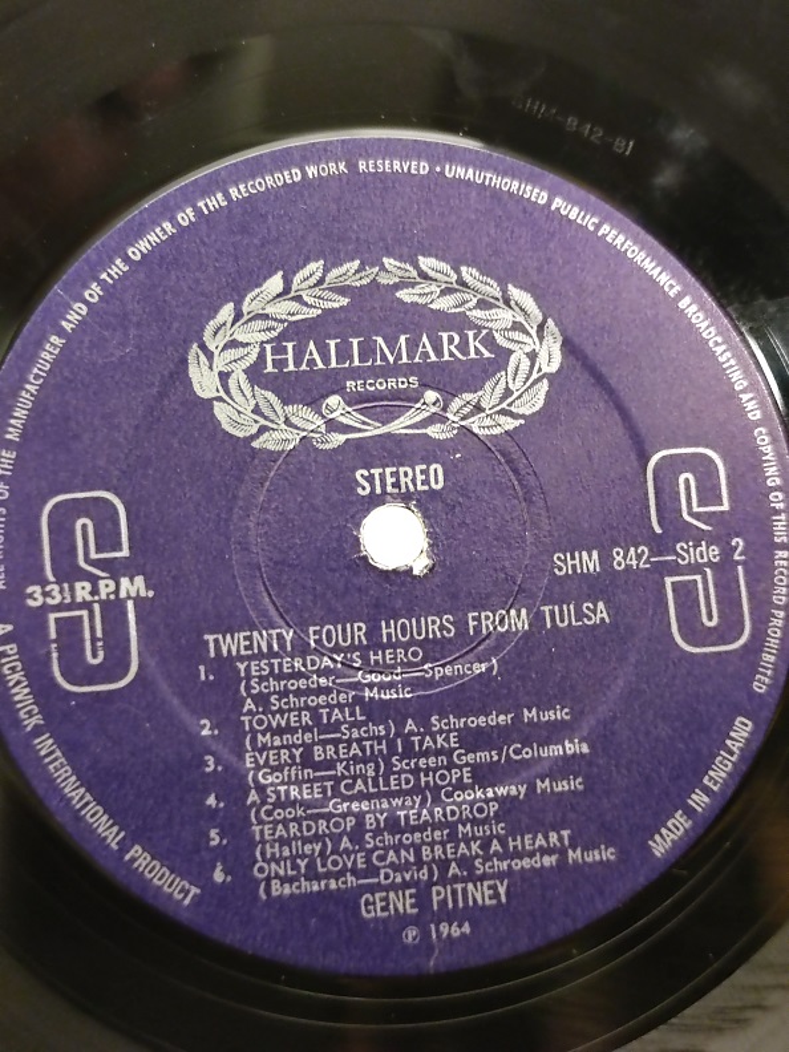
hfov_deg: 30.3
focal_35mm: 48
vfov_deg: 39.7
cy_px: 526
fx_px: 1459
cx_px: 394
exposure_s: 1/60
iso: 1650
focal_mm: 6.72
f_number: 1.69
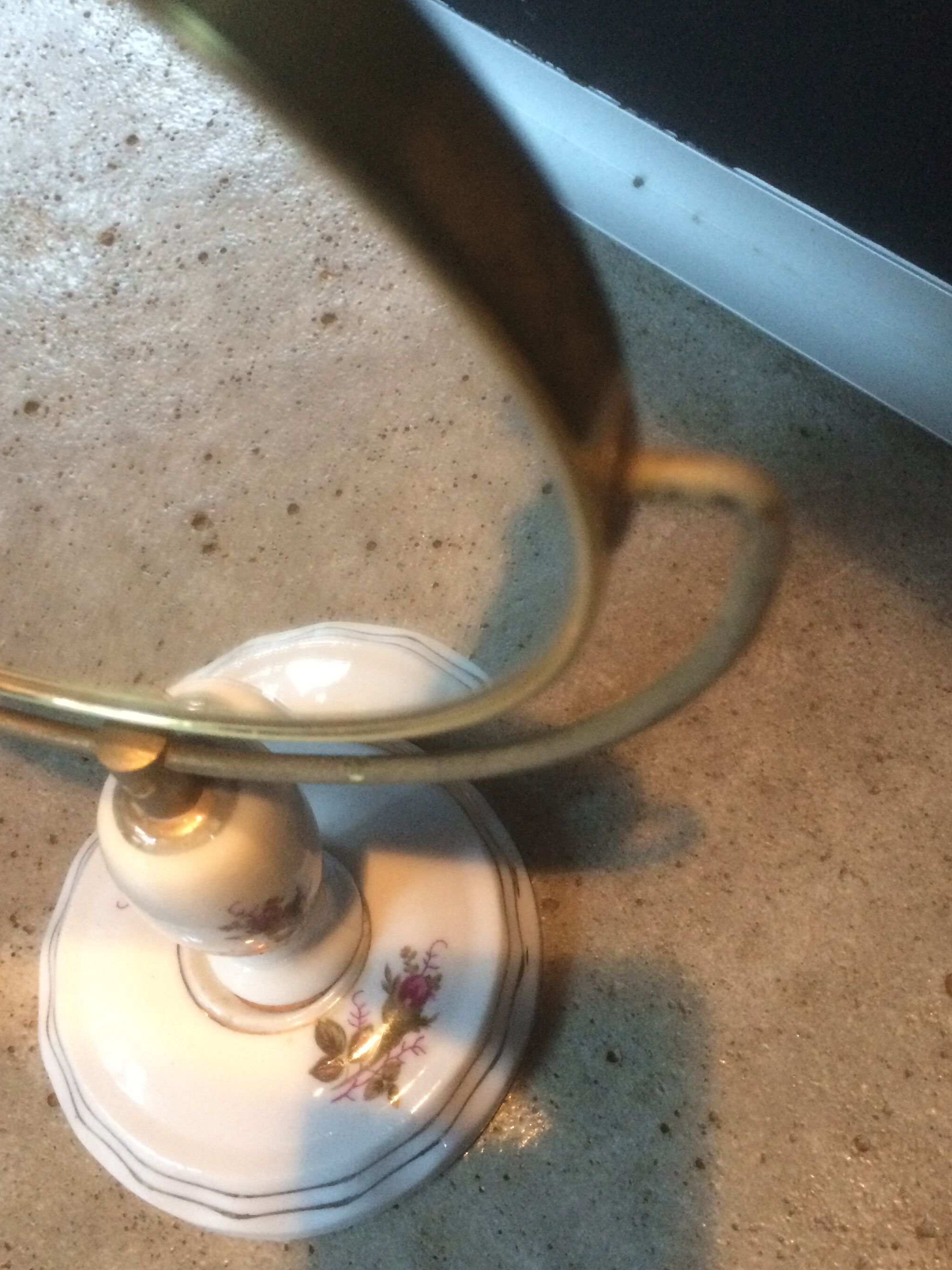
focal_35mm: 35
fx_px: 1283
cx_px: 505
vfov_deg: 52.6
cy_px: 615
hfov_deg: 40.7
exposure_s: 1/17
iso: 320
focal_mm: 4.15
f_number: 2.2
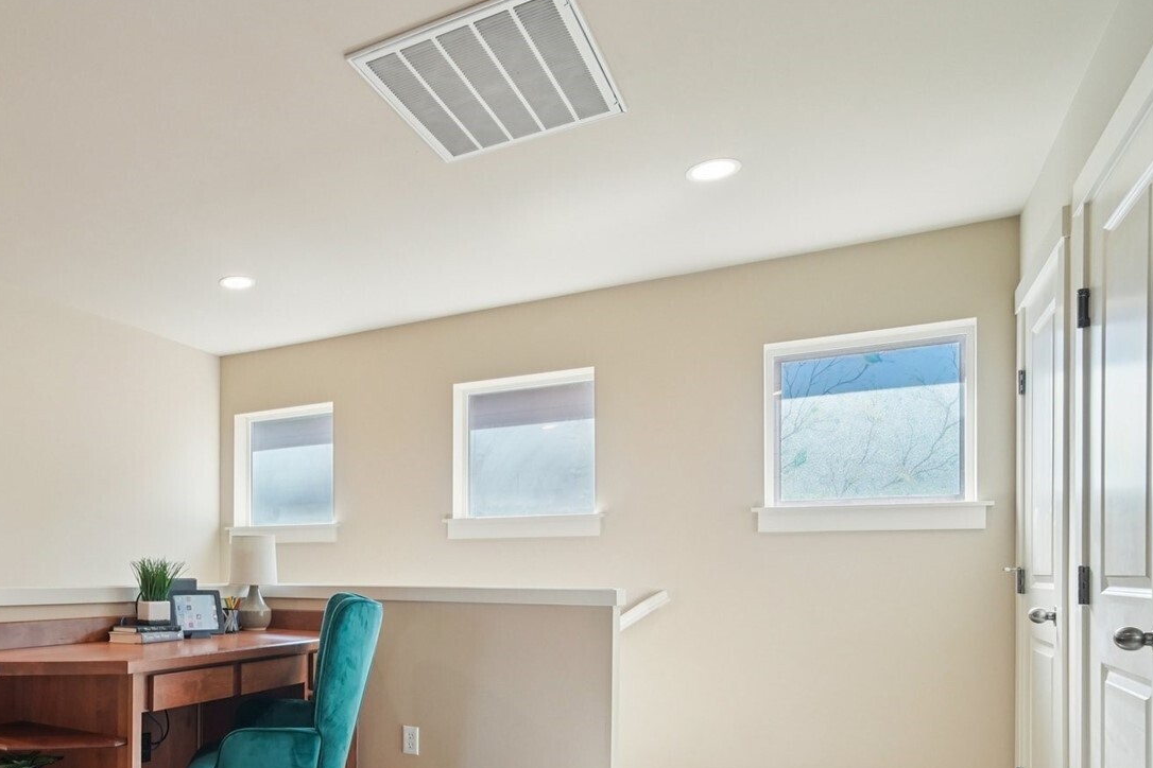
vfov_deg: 49.1
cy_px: 585
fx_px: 801
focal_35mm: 25
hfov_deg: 66.1
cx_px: 260
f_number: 8
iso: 1600
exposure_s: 1/125
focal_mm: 16
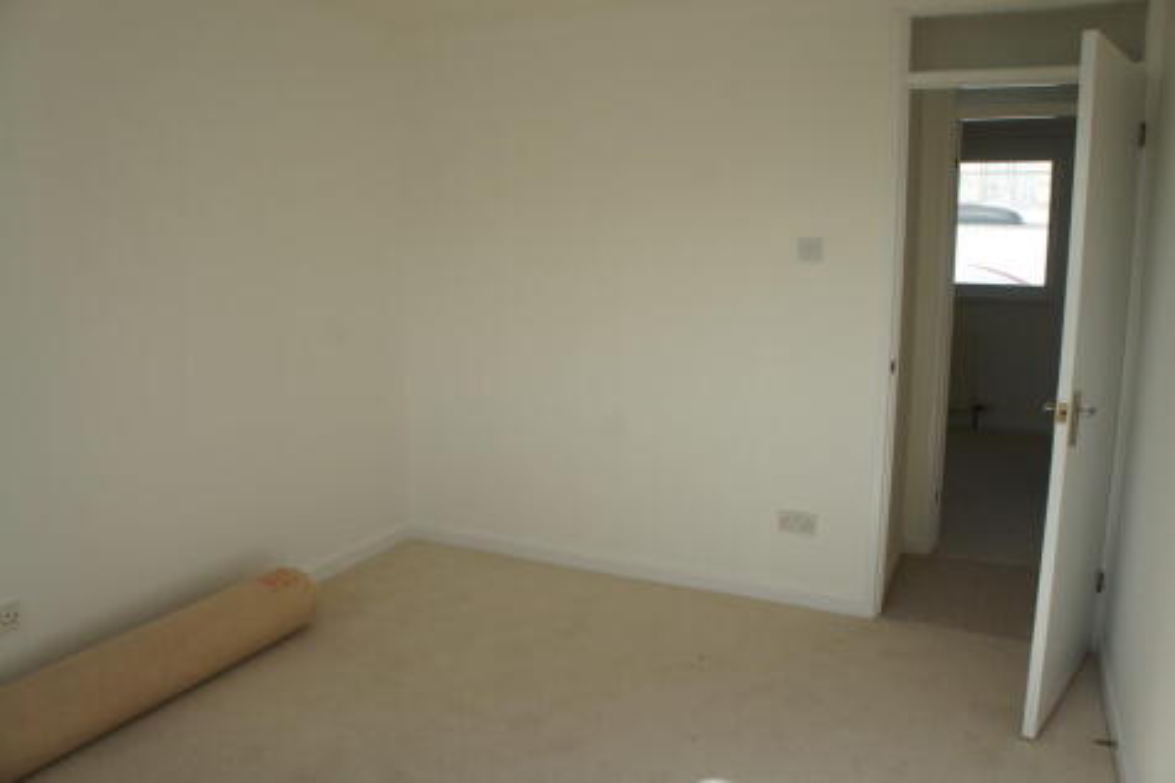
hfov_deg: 67.4
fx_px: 881
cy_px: 392
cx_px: 588
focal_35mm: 27
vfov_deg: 47.9
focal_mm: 18
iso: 200
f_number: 7.1
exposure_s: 1/250
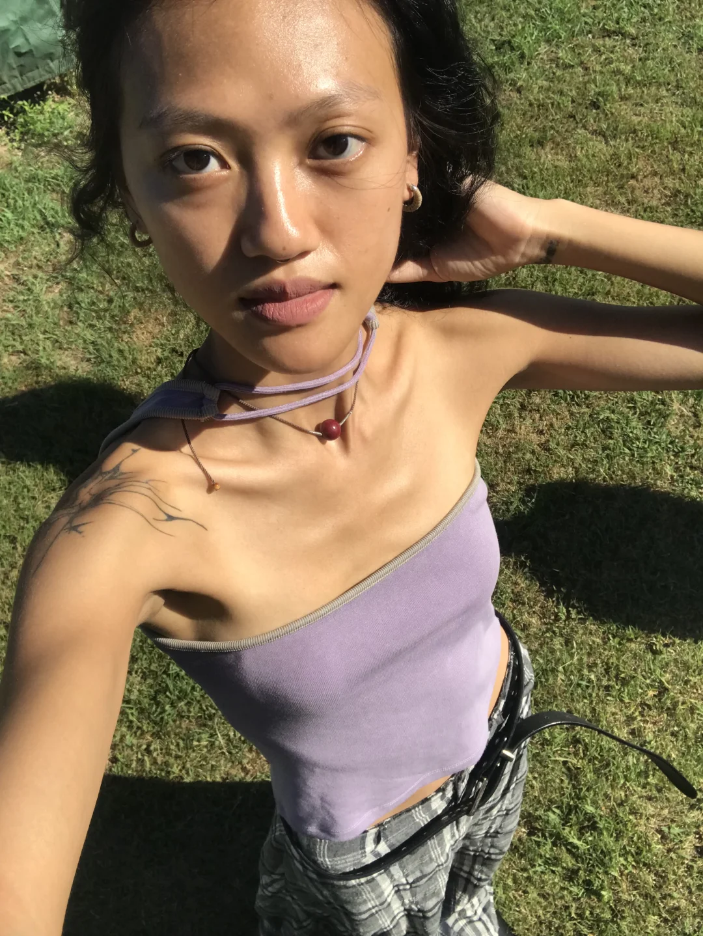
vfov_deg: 56.8
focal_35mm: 32
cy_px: 468
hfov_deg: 44.2
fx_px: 866
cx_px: 352
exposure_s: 1/1264
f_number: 2.2
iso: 25
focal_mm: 2.87
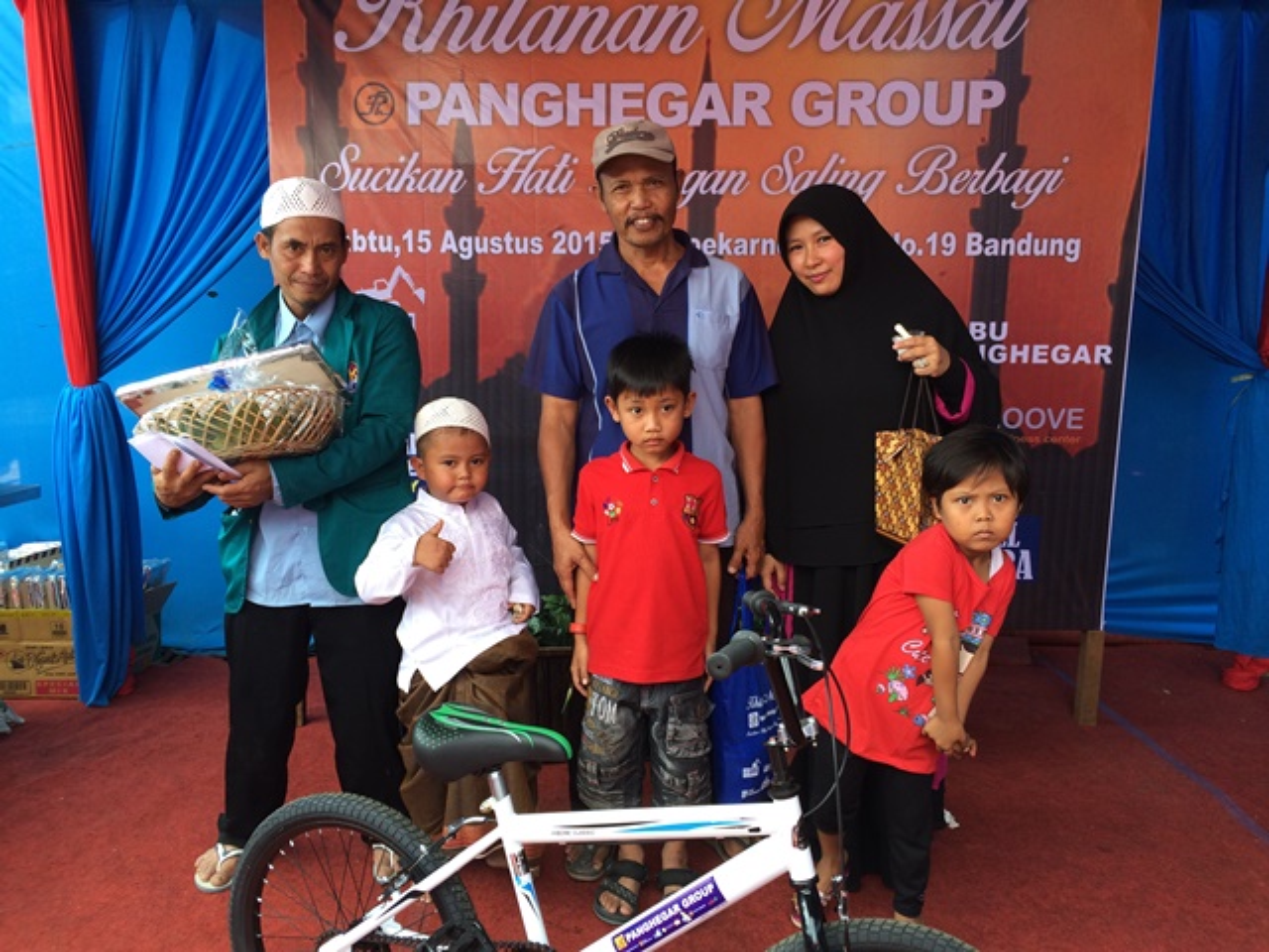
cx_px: 634
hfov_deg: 61.7
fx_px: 1063
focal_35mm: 29
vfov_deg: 48.2
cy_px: 476
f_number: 2.2
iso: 32
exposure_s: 1/120
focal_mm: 4.15
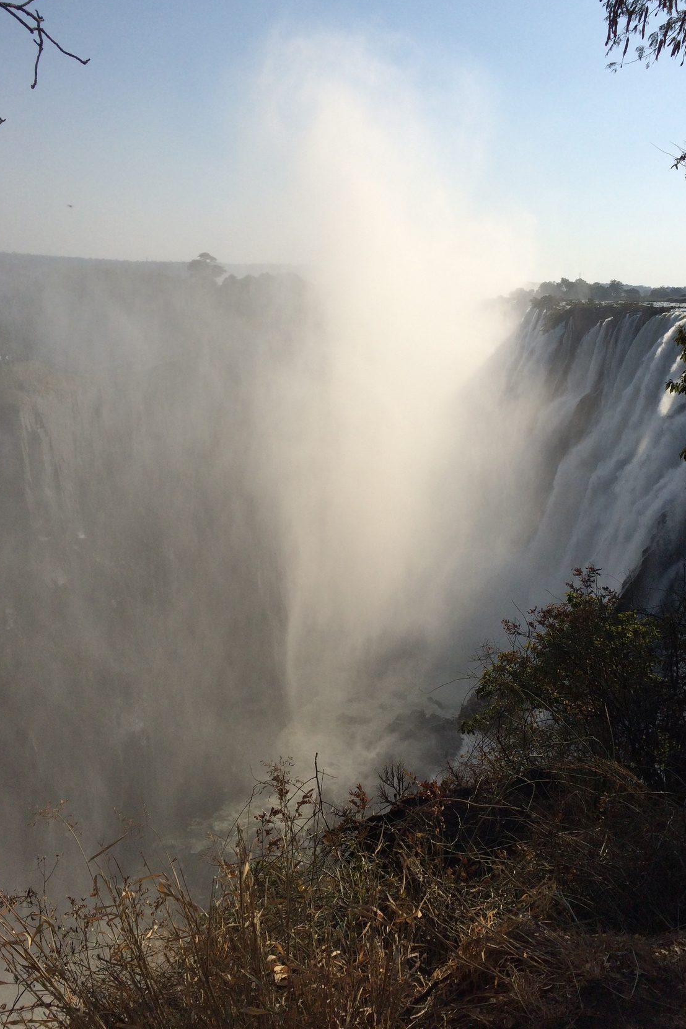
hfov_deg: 42.3
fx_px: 886
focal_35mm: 31
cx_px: 351
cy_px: 502
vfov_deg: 60.3
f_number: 2.2
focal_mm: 4.15
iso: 40
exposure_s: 1/6849
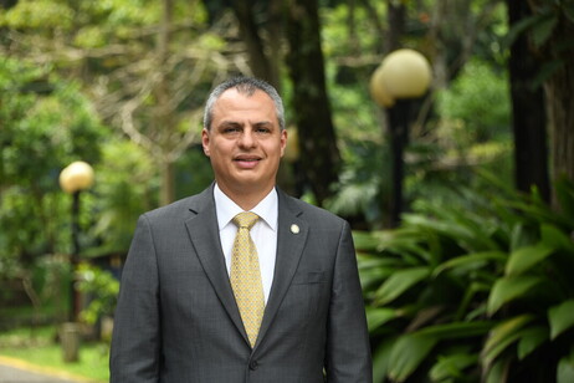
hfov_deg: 10.8
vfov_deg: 7.2
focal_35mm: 190
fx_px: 3029
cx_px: 287
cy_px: 192
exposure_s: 1/160
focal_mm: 190
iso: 200
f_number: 7.1
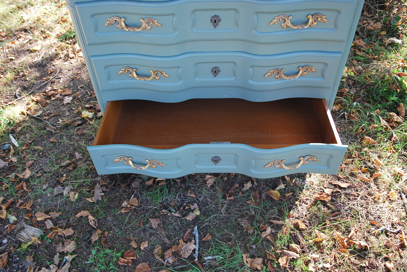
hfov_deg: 67.3
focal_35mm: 27
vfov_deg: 48.0
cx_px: 204
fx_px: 306
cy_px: 136
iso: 200
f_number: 4
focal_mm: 18
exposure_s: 1/60
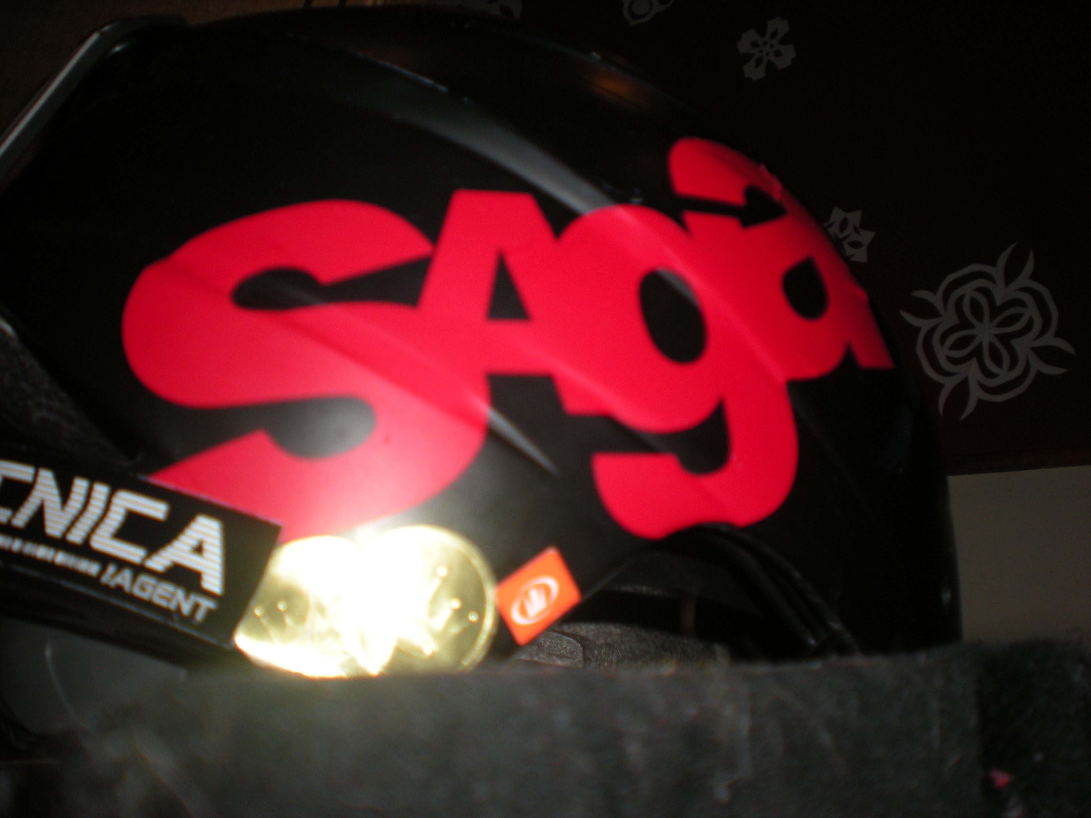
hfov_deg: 49.0
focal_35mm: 38
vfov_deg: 37.7
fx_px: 1198
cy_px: 409
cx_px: 546
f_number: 3.1
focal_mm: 6.3
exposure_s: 1/60
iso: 64
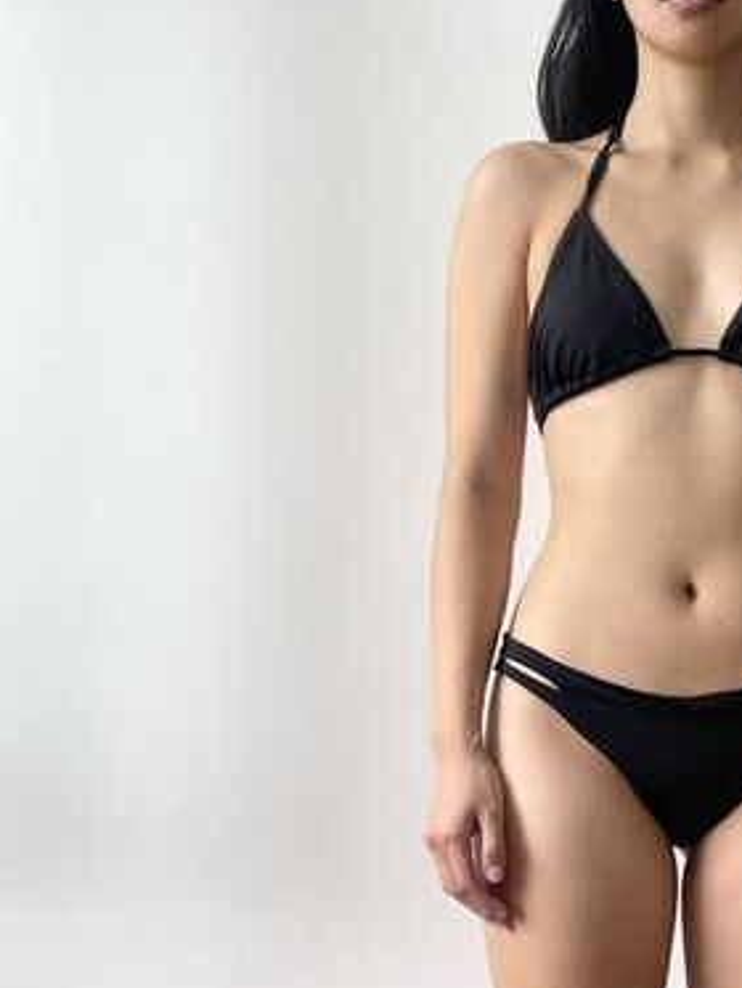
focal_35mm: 63
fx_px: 1800
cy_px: 826
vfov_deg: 29.8
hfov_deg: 22.6
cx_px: 705
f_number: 1.6
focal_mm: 4.2
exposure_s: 1/121
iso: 40
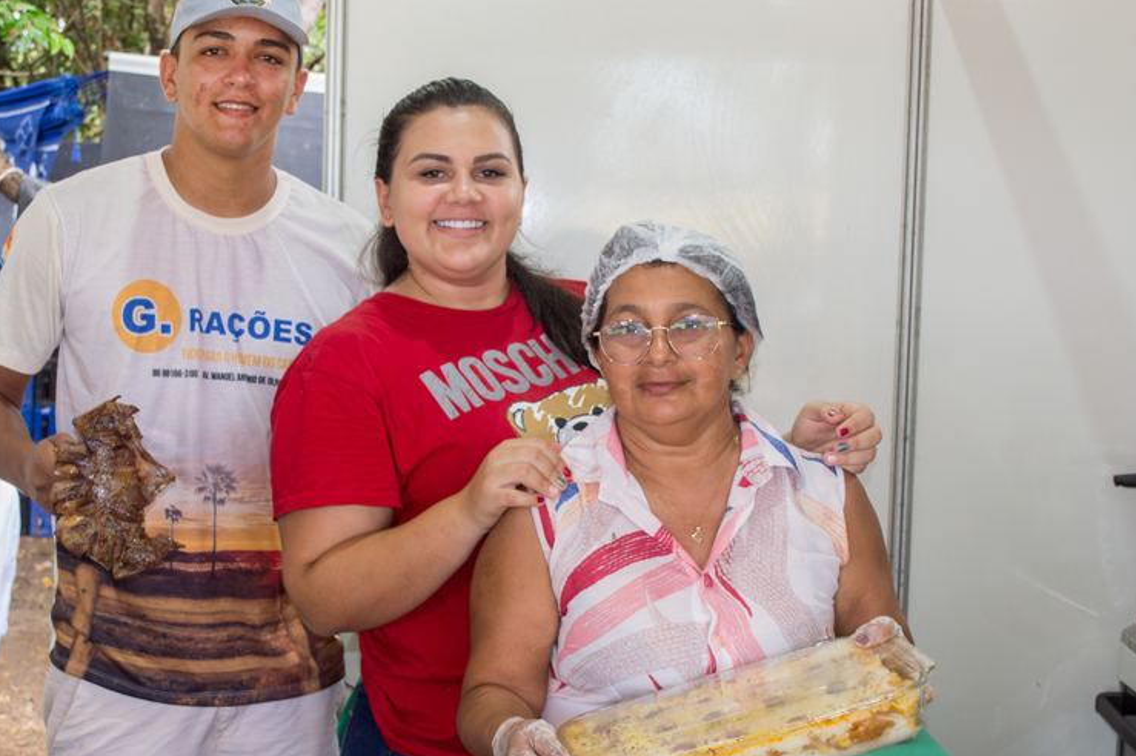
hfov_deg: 30.8
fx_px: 2050
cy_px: 411
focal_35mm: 65
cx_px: 395
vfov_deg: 20.9
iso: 320
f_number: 5.6
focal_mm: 32
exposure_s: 1/60
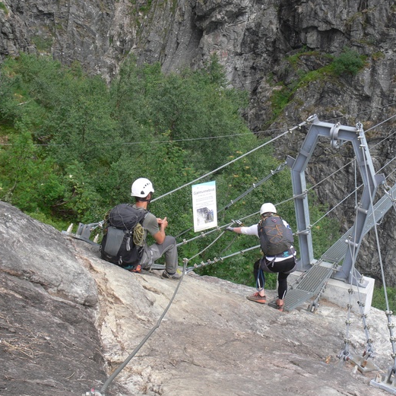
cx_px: 255
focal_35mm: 47
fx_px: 608
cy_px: 204
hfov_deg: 35.8
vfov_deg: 36.1
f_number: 4
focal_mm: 7.4
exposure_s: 1/80
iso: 80
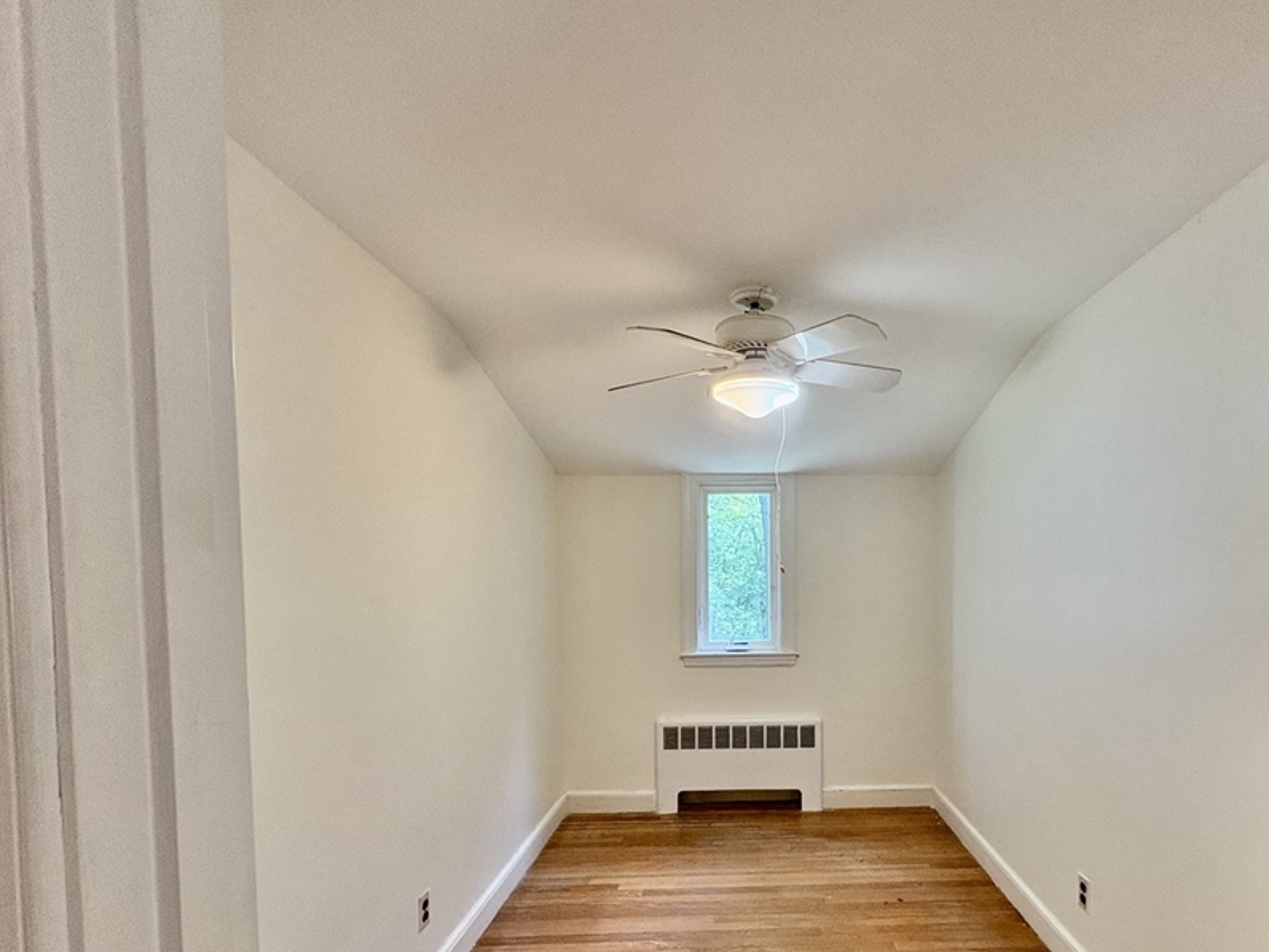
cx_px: 768
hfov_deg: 86.5
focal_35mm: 18
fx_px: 660
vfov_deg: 70.4
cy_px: 600
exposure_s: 1/120
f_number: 2.2
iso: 400
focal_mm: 2.22
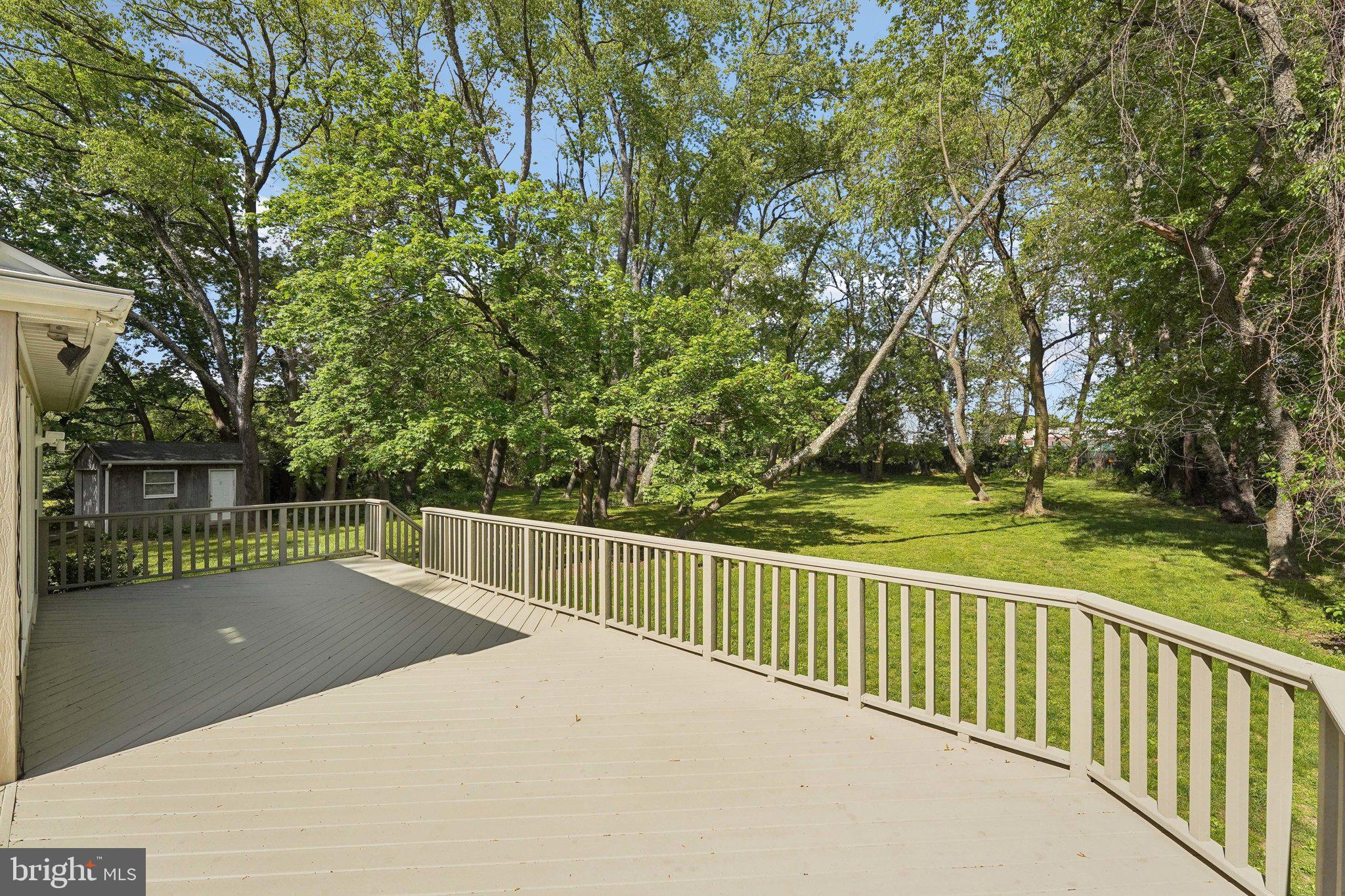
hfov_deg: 104.3
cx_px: 672
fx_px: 523
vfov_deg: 81.2
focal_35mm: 14
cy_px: 448
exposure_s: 1/2500
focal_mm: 14
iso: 1000
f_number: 8
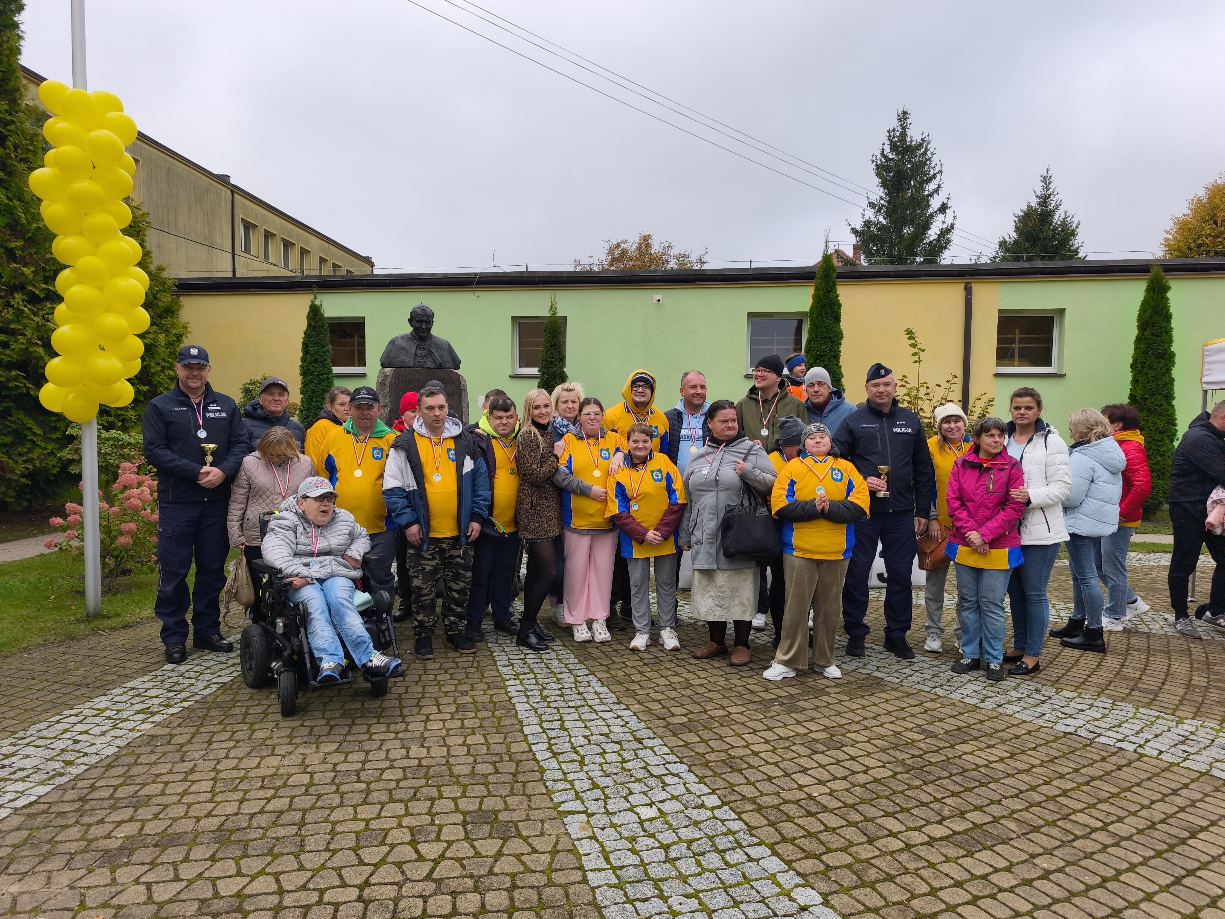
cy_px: 460
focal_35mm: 23
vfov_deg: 58.9
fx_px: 814
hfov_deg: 73.9
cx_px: 612
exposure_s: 1/1110
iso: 50
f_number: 1.6
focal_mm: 6.57
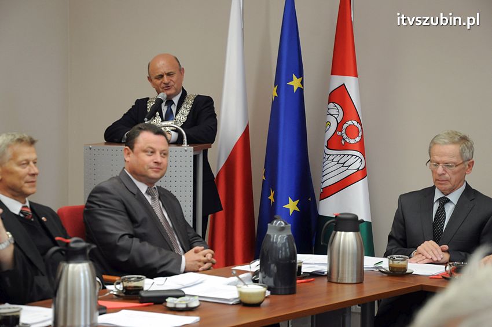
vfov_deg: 14.7
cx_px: 246
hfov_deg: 21.9
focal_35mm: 93
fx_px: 1270
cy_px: 164
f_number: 5.3
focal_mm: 62
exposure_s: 1/80
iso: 1000
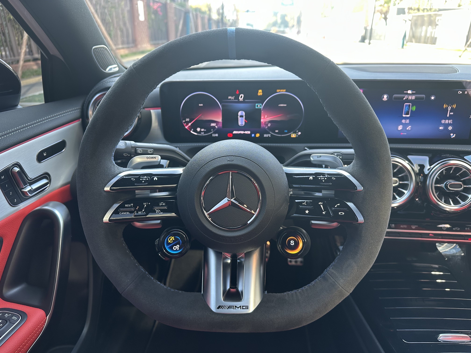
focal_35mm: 24
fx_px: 327
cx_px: 236
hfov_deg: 71.6
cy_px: 176
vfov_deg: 56.8
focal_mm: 6.86
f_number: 1.78
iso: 125
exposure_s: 1/100
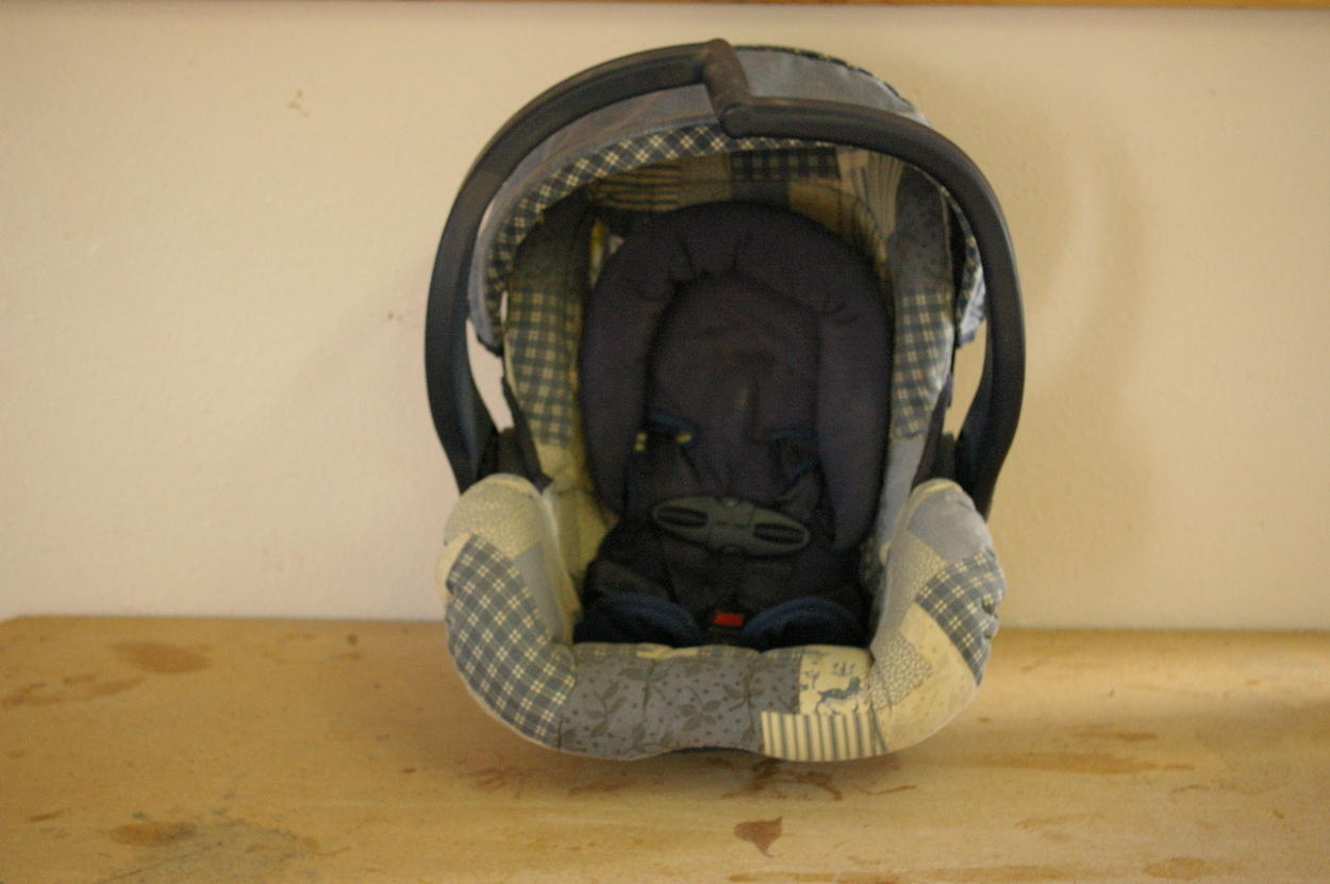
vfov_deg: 25.7
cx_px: 665
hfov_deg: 37.9
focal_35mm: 52
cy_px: 442
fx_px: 1938
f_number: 4.5
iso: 1600
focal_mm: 35
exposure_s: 1/90
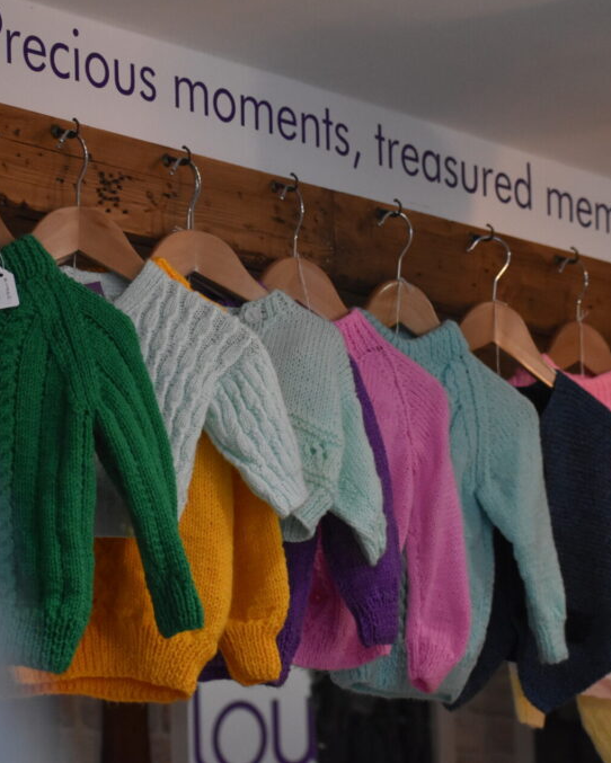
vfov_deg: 12.9
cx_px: 357
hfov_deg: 10.4
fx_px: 3366
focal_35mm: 149
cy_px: 379
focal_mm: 70
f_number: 4.5
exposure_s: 1/125
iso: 2800
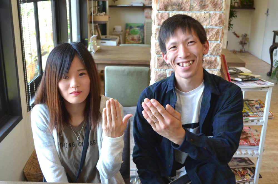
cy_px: 92
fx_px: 335
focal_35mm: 44
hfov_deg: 45.0
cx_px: 139
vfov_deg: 30.7
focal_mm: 29
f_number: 4.5
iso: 400
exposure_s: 1/125
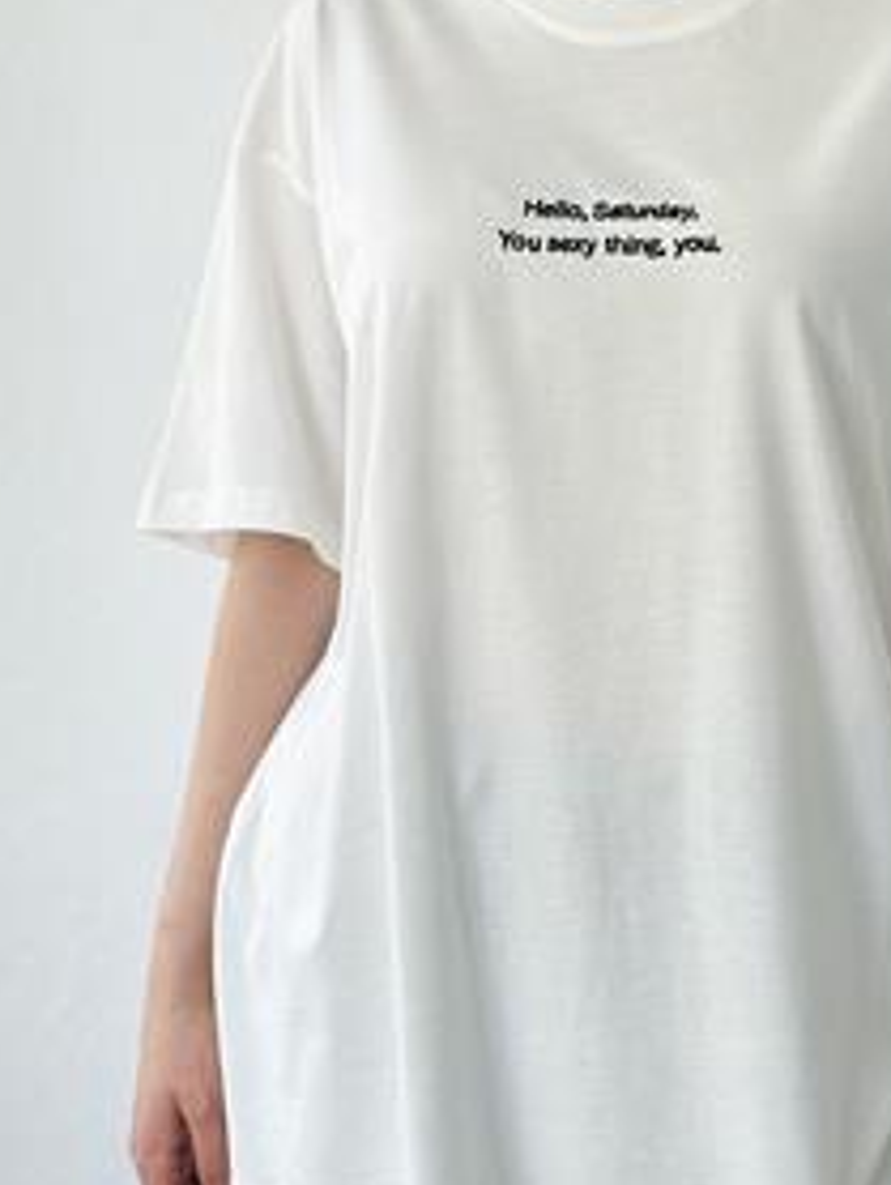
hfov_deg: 16.0
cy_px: 292
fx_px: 3153
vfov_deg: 21.1
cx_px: 648
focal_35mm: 92
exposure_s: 1/402
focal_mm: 6.86
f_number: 1.78
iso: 80
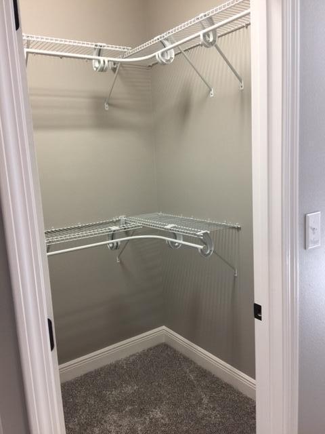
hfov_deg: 48.2
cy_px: 217
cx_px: 162
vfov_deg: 61.7
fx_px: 363
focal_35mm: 29
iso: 50
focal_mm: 4.15
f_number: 2.2
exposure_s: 1/15
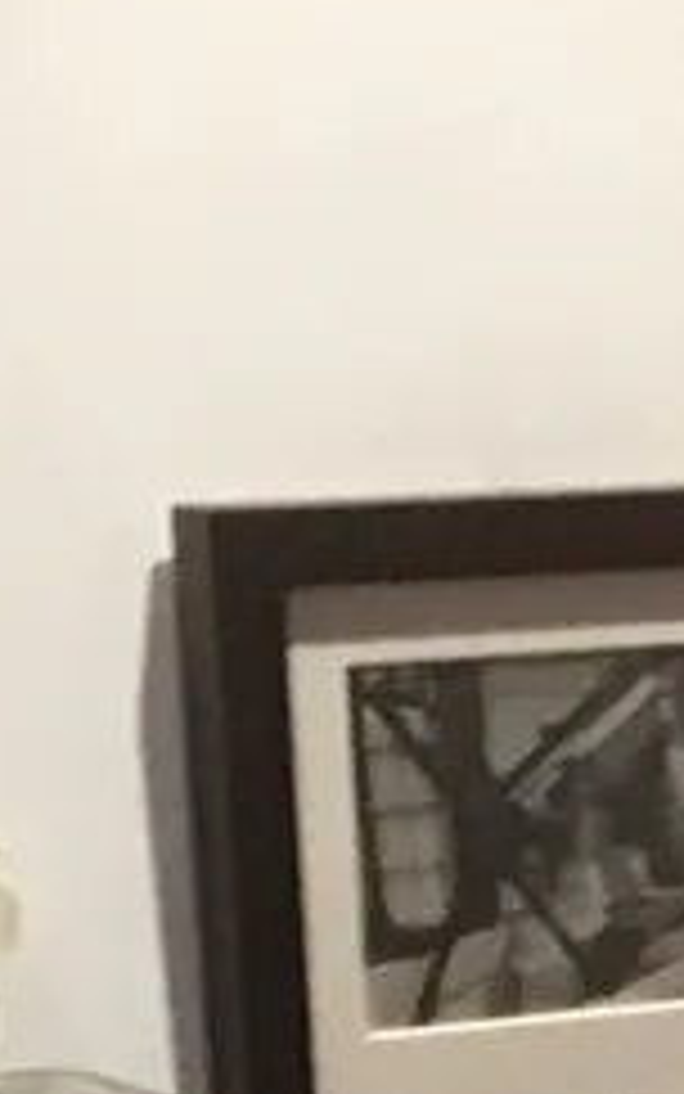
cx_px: 1503
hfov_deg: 6.3
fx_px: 6021
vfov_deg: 9.7
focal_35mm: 202
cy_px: 2134
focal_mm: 4.15
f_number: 2.2
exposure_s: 1/30
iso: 160
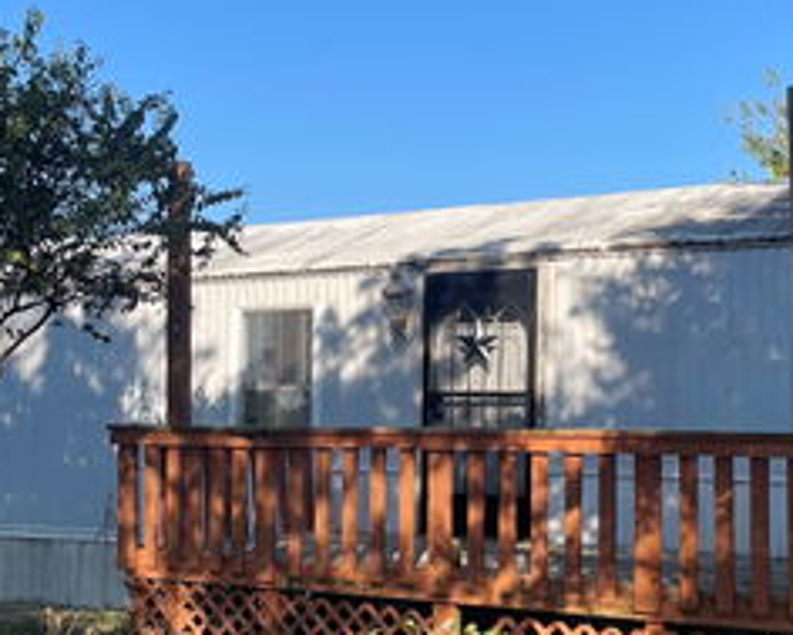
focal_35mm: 55
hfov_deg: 34.1
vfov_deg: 27.6
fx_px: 1291
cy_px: 386
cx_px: 360
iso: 32
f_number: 1.6
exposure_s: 1/2212
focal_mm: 4.2
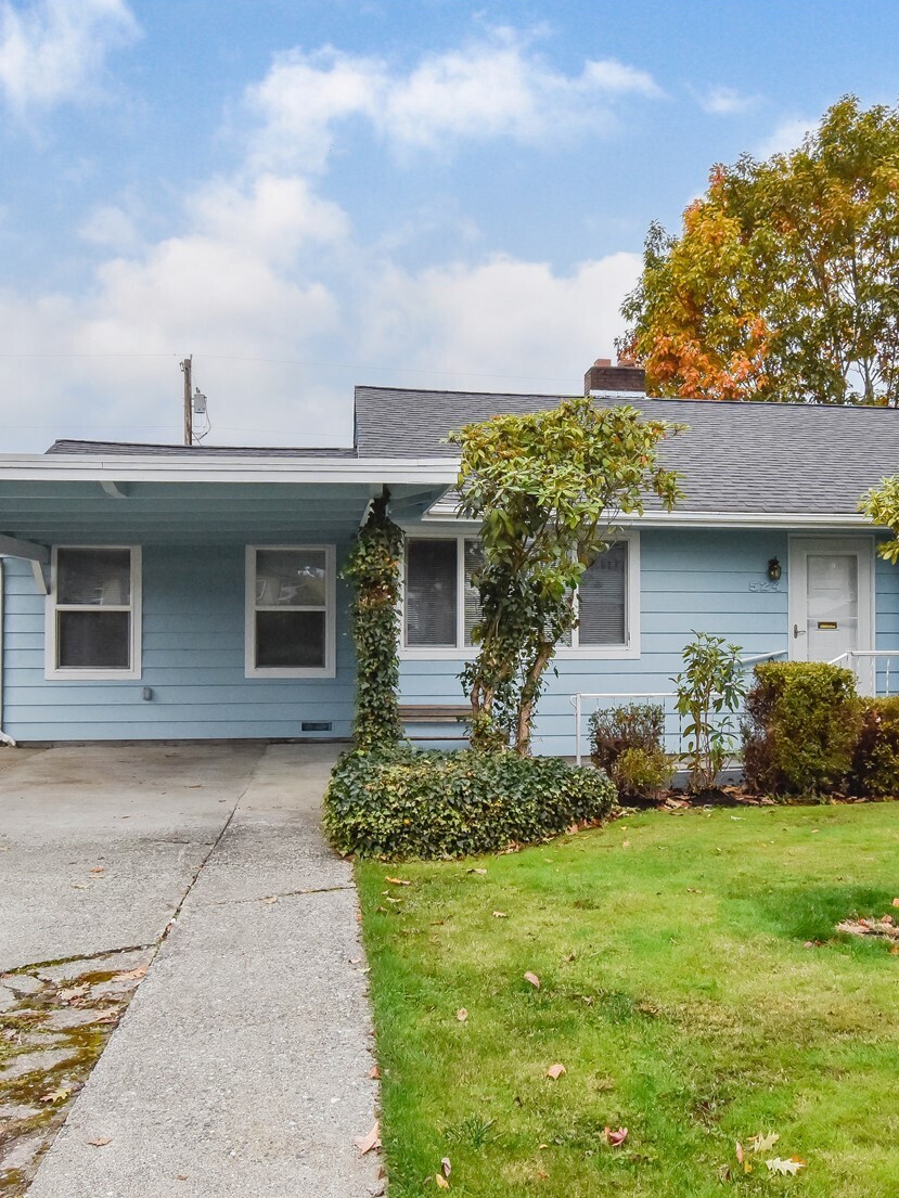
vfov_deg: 58.3
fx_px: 1073
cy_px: 609
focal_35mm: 31
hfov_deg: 45.1
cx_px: 556
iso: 560
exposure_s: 1/500
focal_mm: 14
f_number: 8
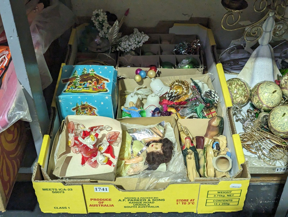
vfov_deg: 30.3
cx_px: 144
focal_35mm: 48
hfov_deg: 39.6
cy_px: 108
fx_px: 400
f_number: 1.85
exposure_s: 1/360
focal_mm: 6.81
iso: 836
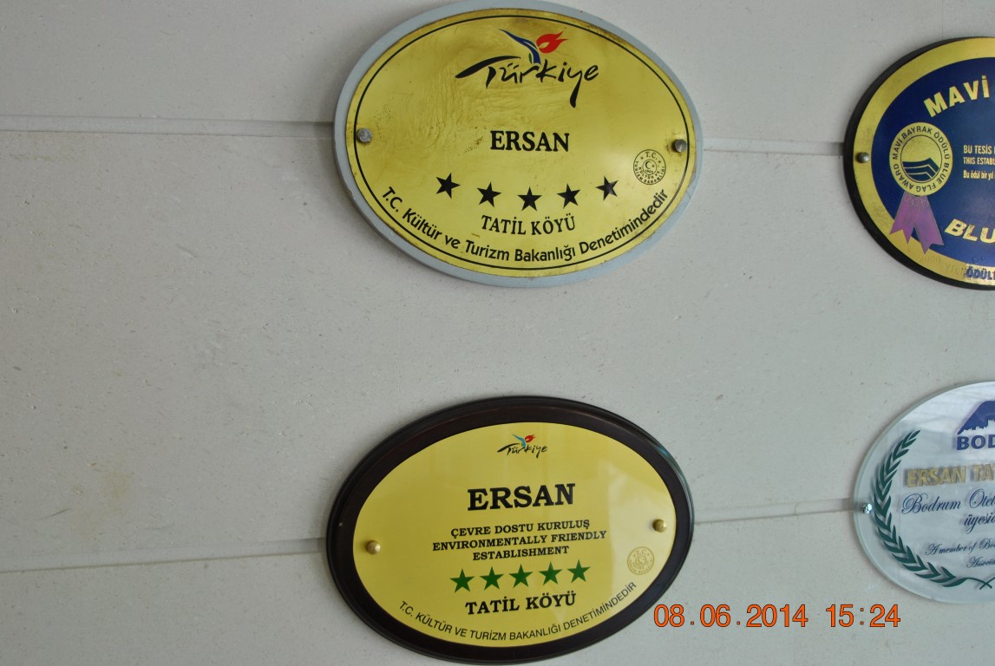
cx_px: 498
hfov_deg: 59.4
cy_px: 333
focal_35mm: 32
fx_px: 872
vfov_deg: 41.8
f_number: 5
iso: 200
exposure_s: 1/100
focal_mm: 21
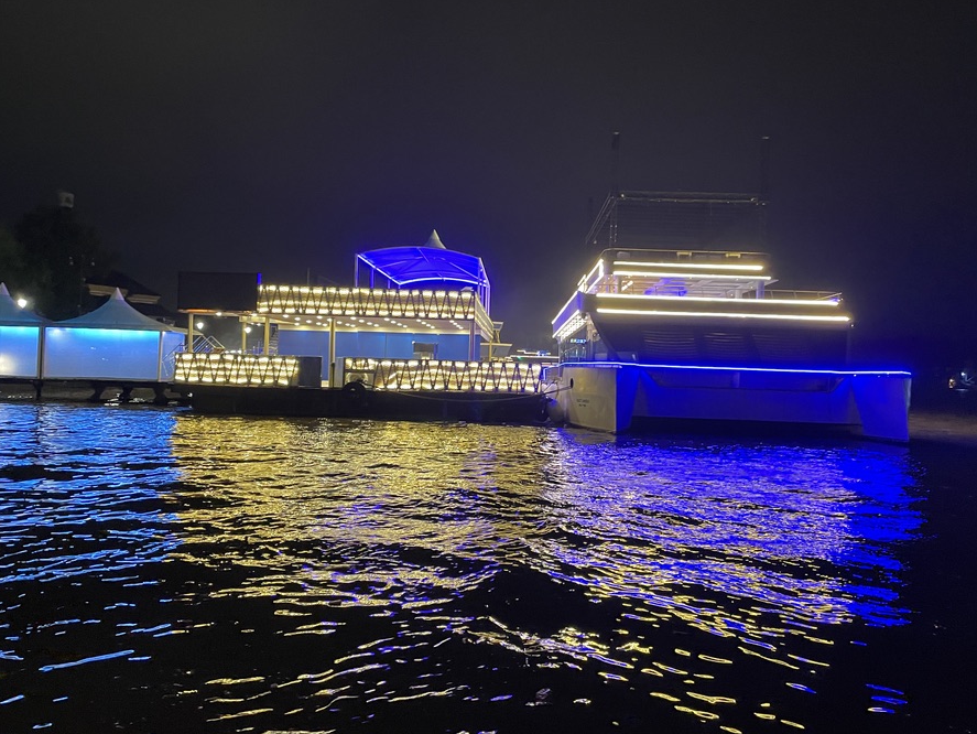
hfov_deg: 59.8
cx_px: 535
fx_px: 847
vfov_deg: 46.8
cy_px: 364
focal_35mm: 30
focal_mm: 4.2
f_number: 1.6
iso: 400
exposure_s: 1/33
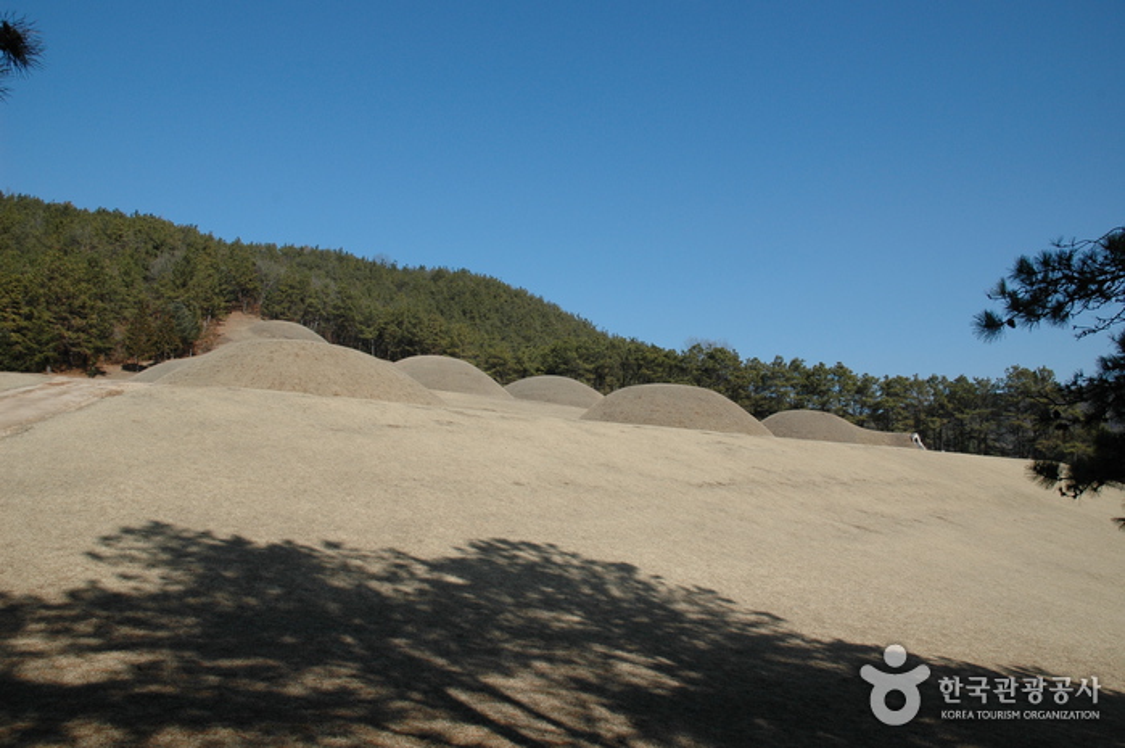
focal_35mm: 27
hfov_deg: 67.4
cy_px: 374
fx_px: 843
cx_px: 562
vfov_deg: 47.9
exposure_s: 1/500
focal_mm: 18
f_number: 9
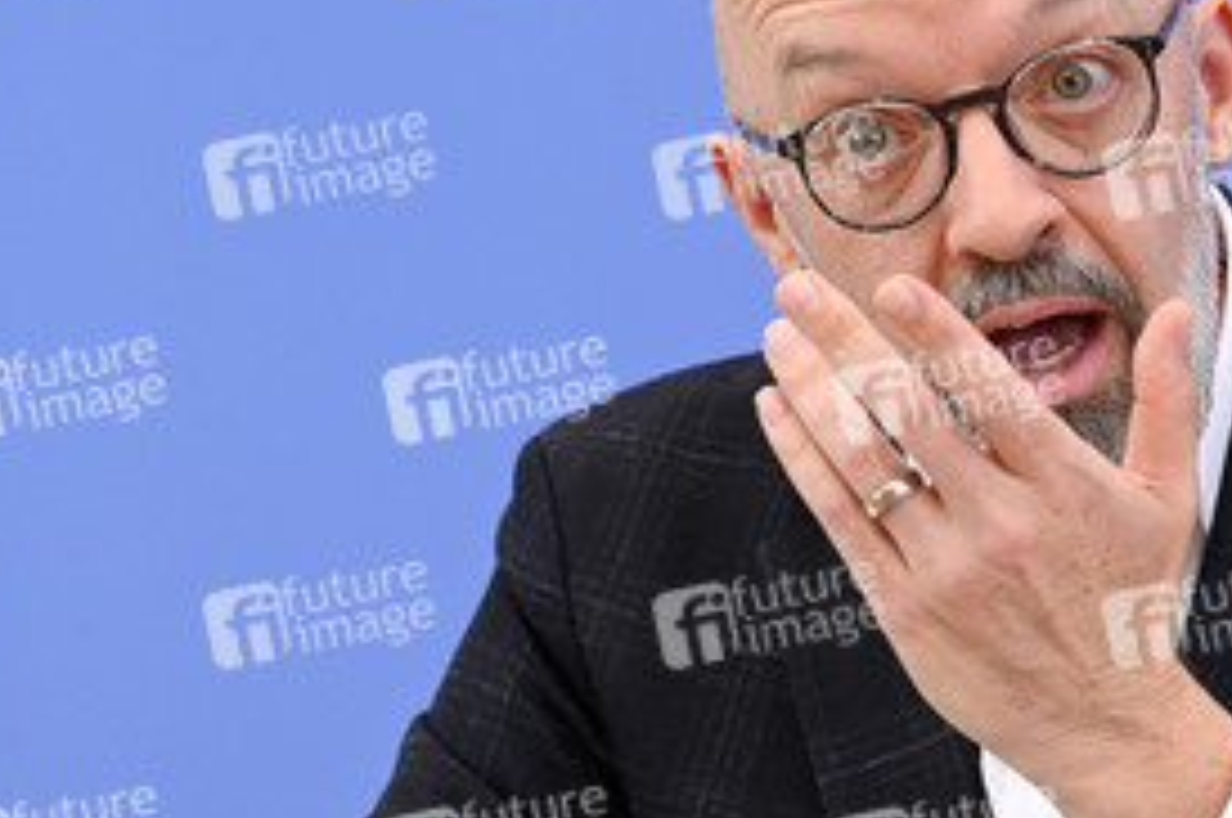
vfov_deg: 6.2
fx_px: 7588
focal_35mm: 222
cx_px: 830
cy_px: 279
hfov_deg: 9.3
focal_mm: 135
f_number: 6.3
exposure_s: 1/400
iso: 3200
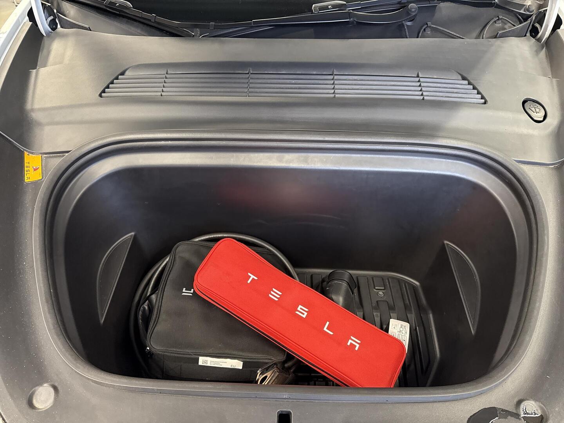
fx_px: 391
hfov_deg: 71.6
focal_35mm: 24
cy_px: 212
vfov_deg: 56.8
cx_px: 282
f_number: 1.78
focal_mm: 6.76
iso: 400
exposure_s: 1/50
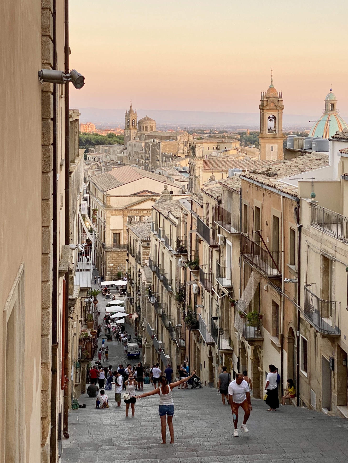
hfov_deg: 26.6
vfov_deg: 34.9
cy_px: 219
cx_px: 182
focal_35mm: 55
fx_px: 737
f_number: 2
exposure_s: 1/122
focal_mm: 6
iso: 40
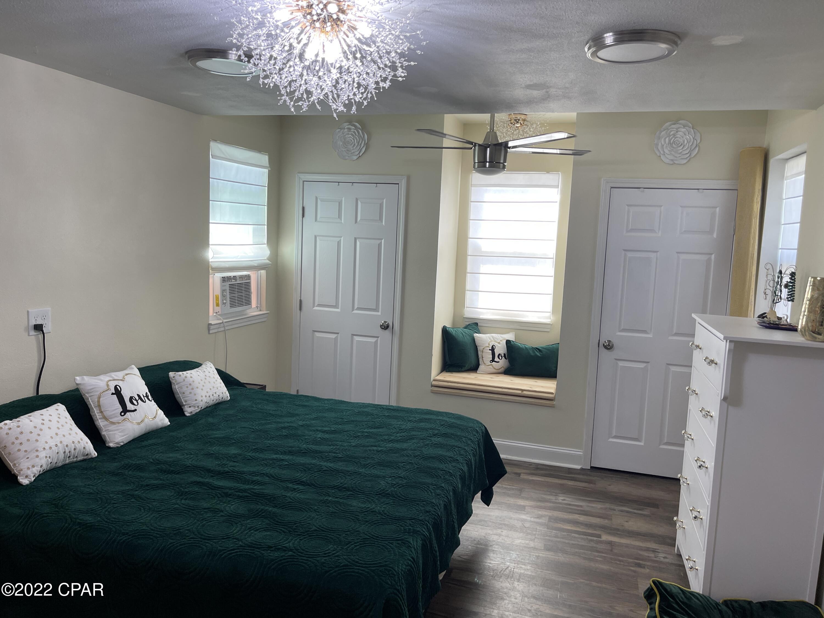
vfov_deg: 53.1
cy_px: 309
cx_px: 412
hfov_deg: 67.3
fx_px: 619
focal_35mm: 26
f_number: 1.6
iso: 64
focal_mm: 5.1
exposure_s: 1/120
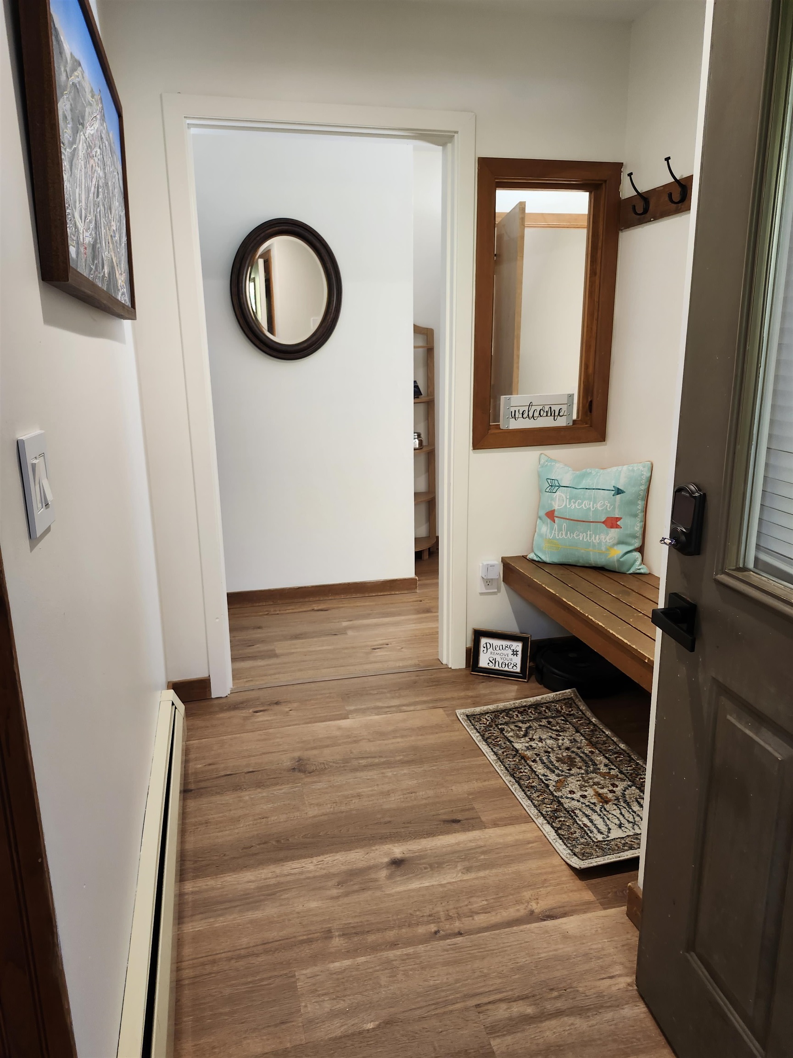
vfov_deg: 73.9
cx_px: 396
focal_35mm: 23
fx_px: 703
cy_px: 529
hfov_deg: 58.9
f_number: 1.8
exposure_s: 1/52.1
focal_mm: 5.54
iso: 200
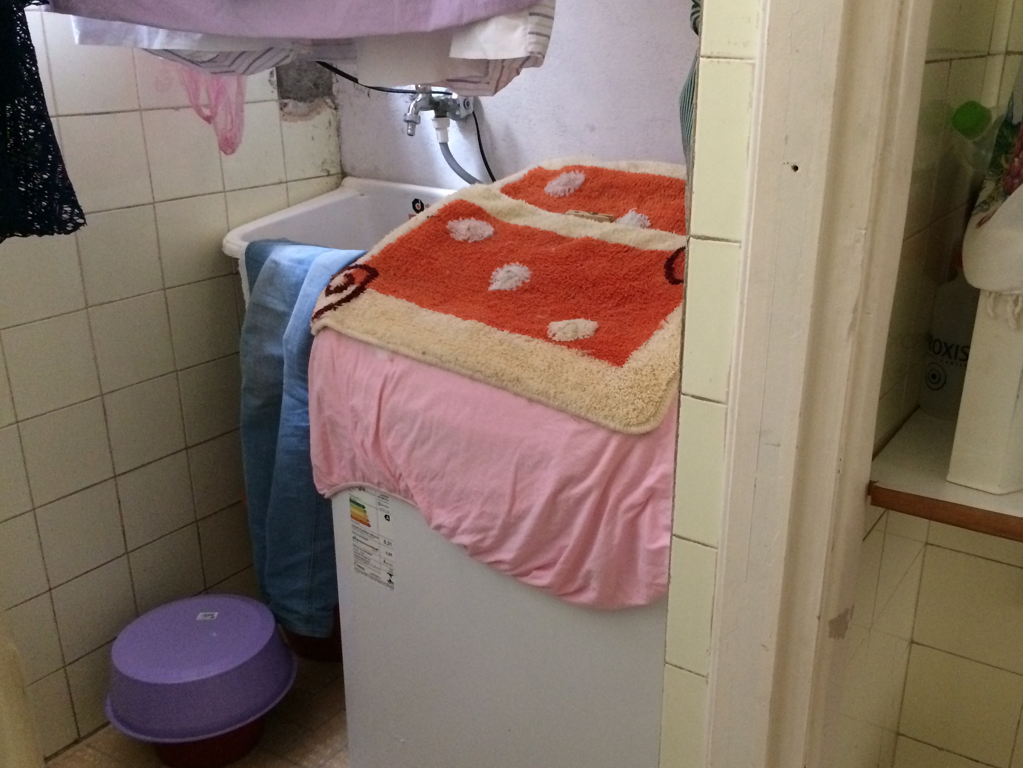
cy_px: 437
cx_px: 616
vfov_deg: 40.6
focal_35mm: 35
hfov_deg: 52.3
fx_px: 1034
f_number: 2.2
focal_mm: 4.15
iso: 320
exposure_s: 1/30
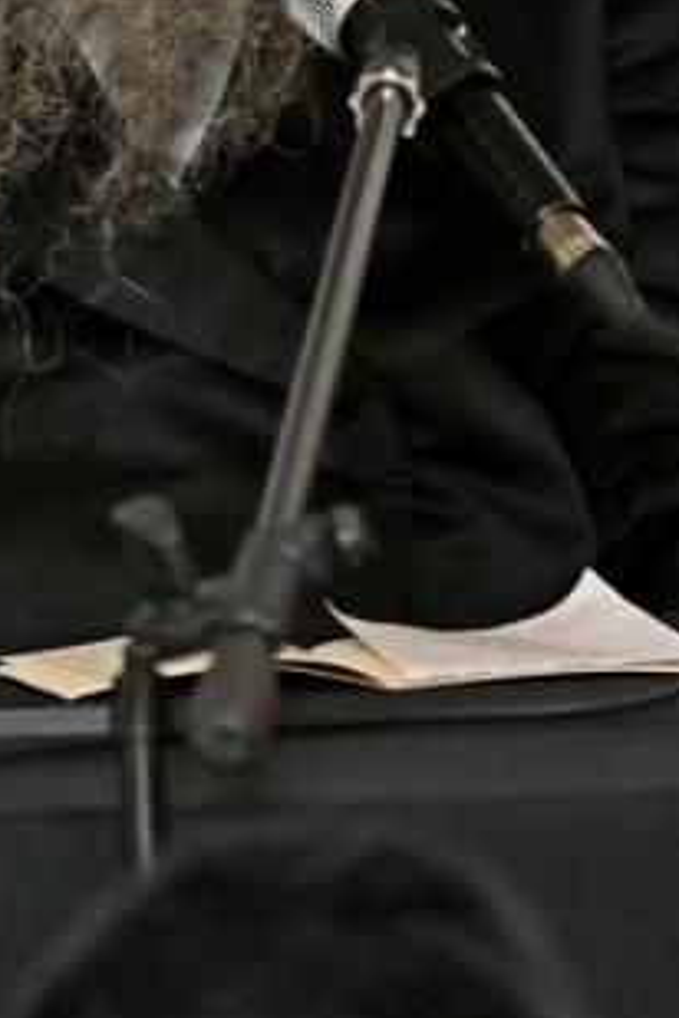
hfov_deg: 2.3
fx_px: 16889
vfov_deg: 3.4
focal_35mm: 597
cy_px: -567
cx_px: 86
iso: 640
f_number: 4
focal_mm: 120
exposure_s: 1/160
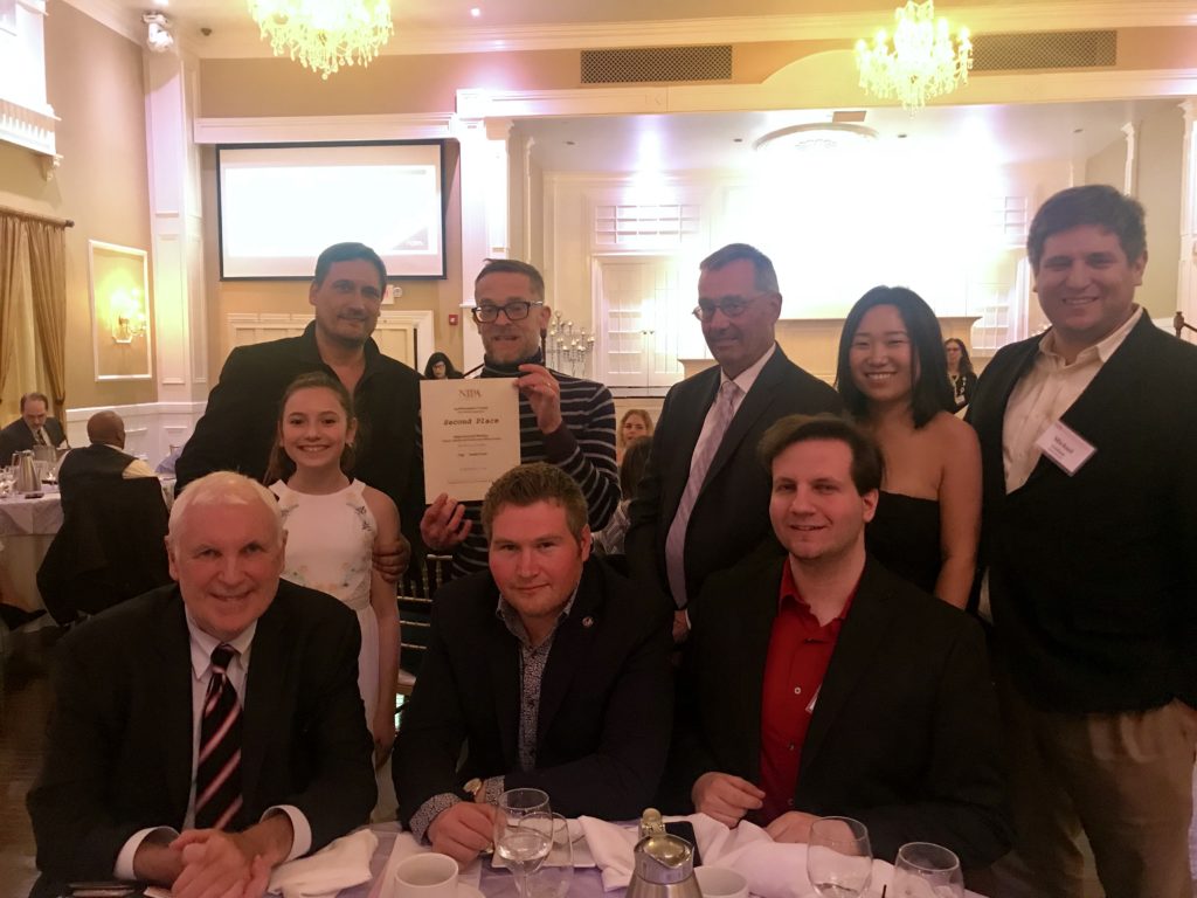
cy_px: 449
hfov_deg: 63.4
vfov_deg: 49.7
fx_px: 968
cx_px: 598
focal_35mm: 28
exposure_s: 1/7
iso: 100
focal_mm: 3.99
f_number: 1.8
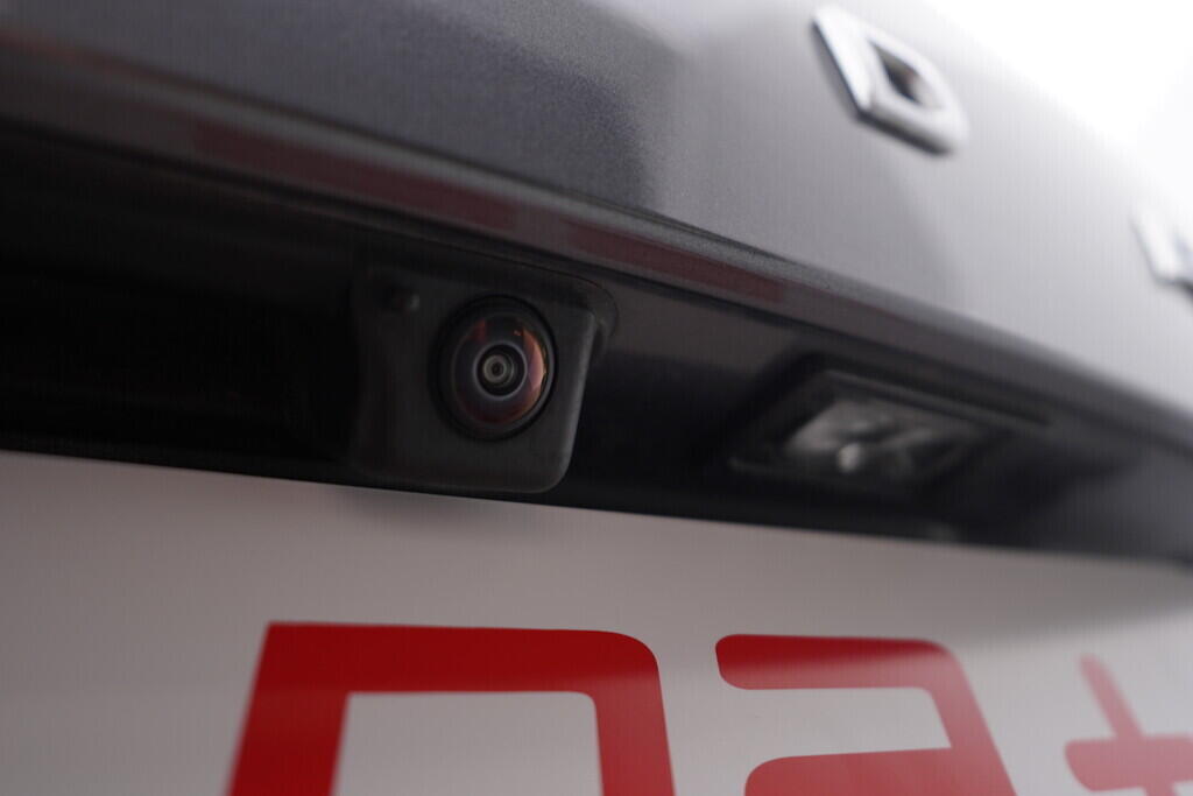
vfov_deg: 36.9
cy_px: 398
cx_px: 596
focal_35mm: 36
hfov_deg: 53.1
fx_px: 1193
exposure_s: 1/60
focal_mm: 24
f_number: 3.2
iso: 125
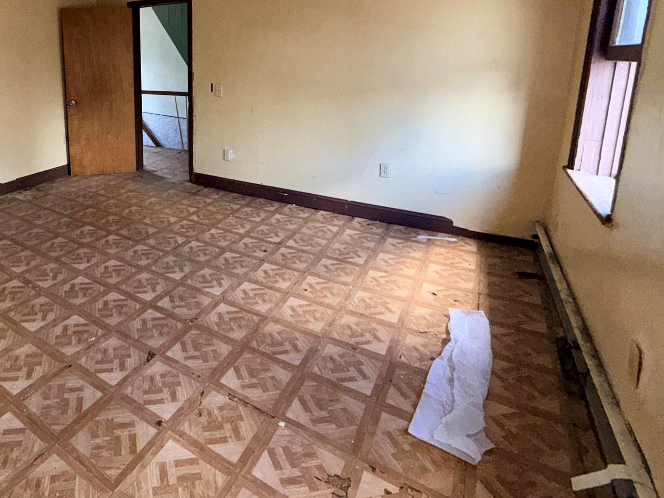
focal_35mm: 22
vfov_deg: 58.3
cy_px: 132
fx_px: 422
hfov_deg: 71.0
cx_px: 162
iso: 200
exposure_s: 1/107
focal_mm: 2.22
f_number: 2.2
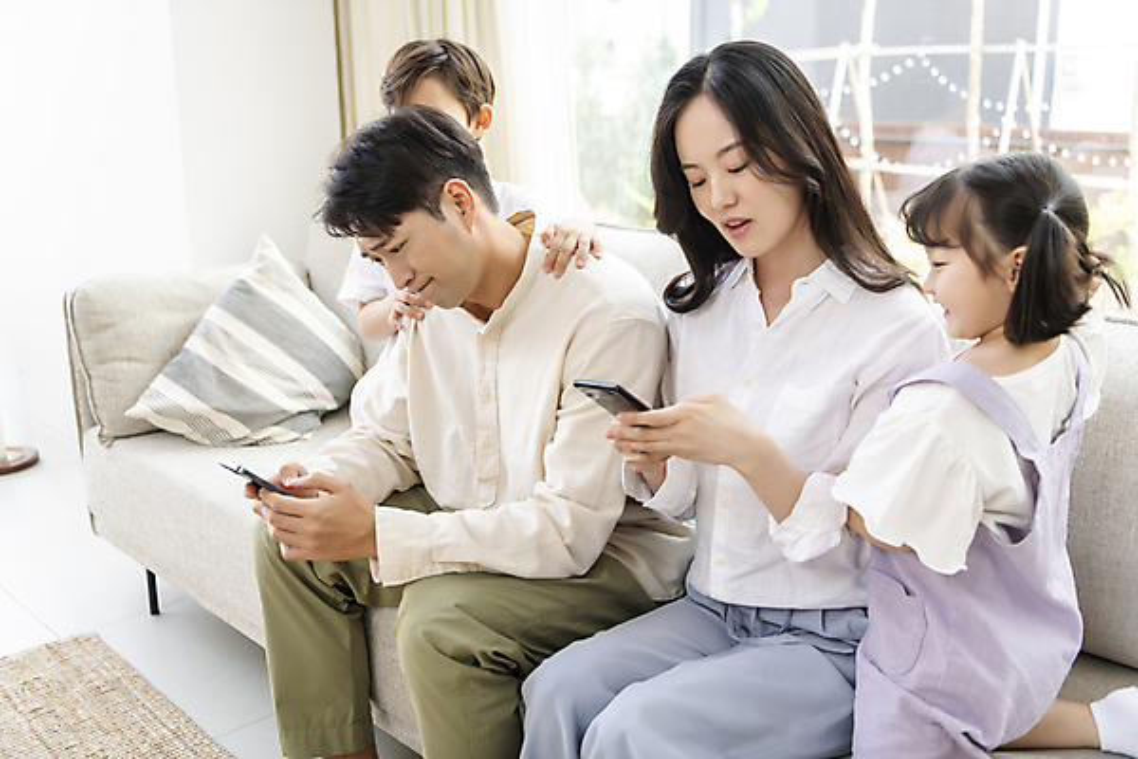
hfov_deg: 50.7
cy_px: 380
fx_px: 1201
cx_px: 569
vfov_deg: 35.1
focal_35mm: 38
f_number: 2.8
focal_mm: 38
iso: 250
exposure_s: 1/80
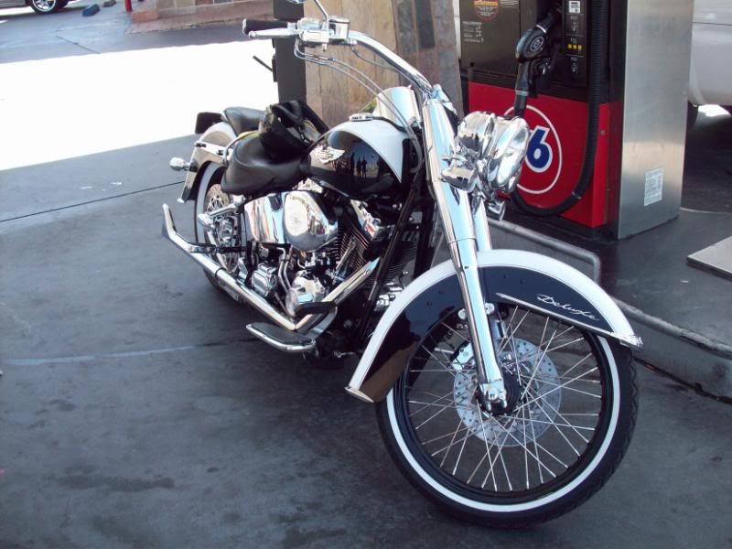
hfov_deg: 50.1
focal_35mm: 37
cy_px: 274
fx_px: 782
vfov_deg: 38.7
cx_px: 366
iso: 80
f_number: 2.8
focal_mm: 6.2
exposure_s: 1/179
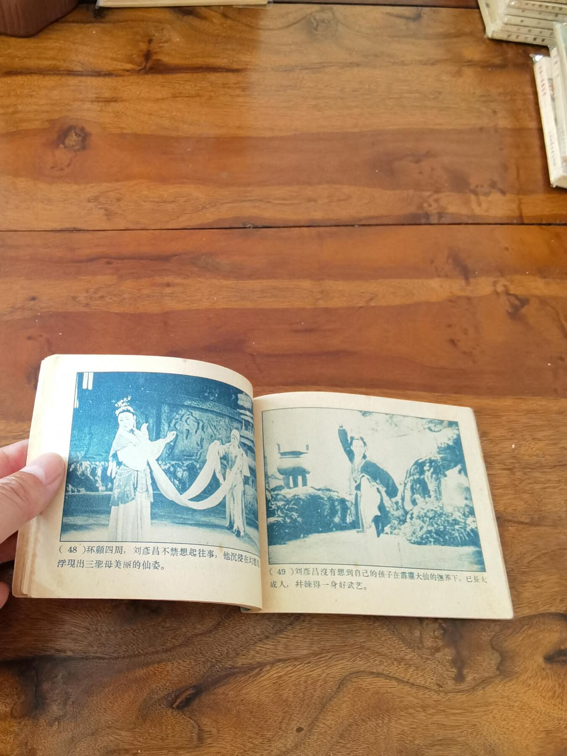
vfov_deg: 65.3
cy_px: 378
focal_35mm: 27
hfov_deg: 51.4
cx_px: 284
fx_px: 590
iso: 160
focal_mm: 2.26
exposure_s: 1/30
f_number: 2.2
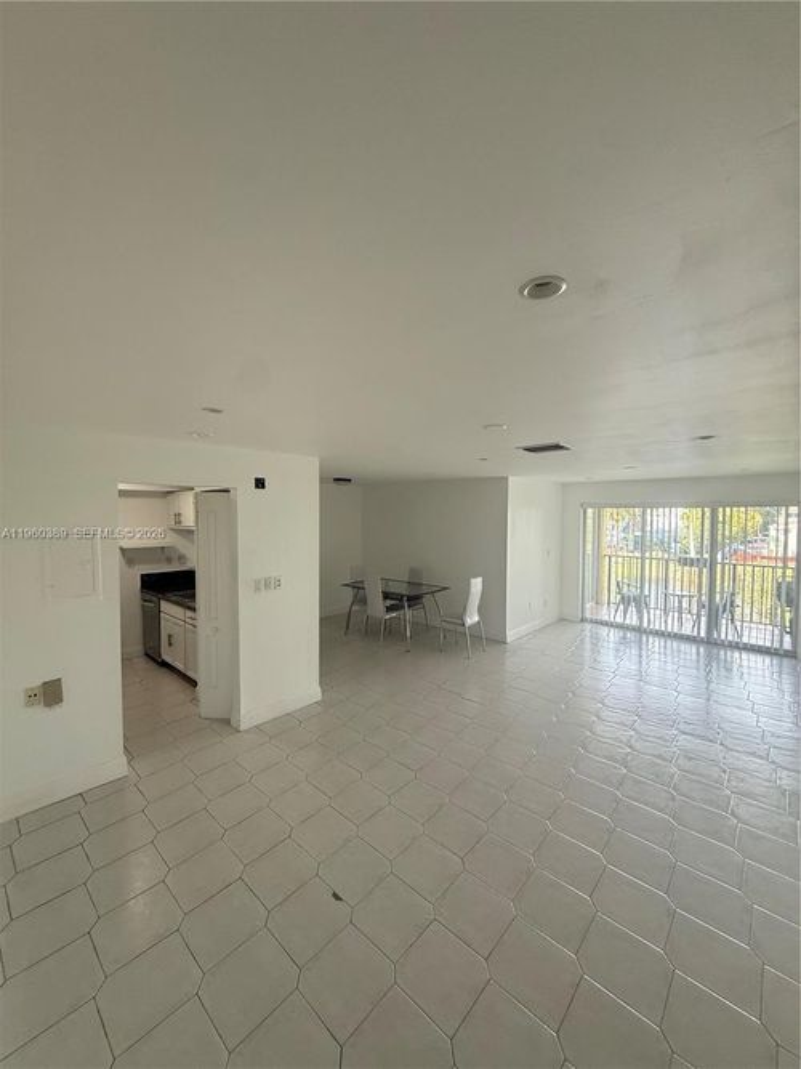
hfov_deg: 85.7
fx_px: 432
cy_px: 534
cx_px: 400
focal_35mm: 14
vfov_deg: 102.1
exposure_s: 1/99
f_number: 2.2
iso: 160
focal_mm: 2.22
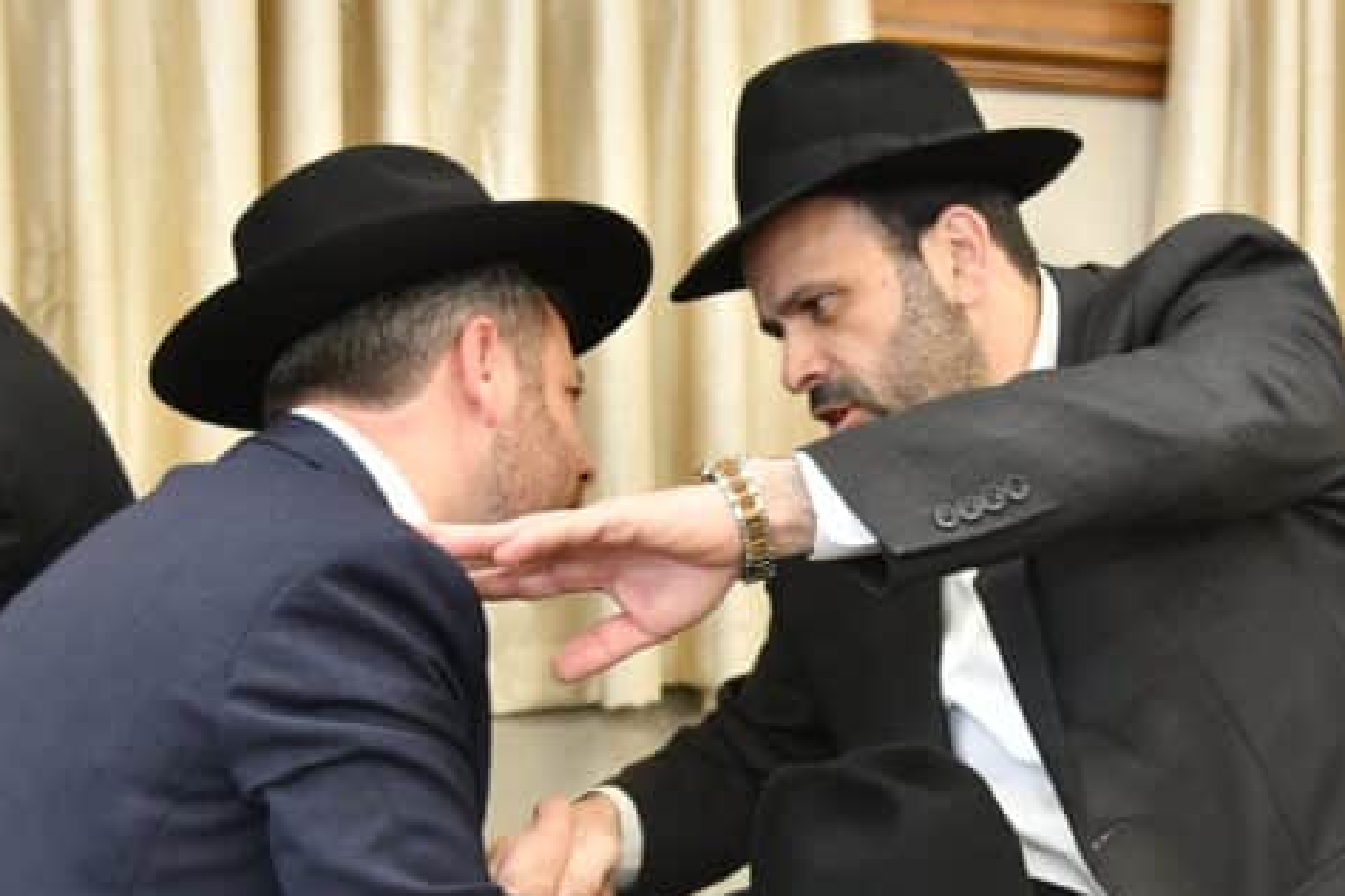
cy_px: 580
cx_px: 837
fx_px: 2503
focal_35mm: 67
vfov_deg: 20.3
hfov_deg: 30.0
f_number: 4.5
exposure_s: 1/200
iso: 1000
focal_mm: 31
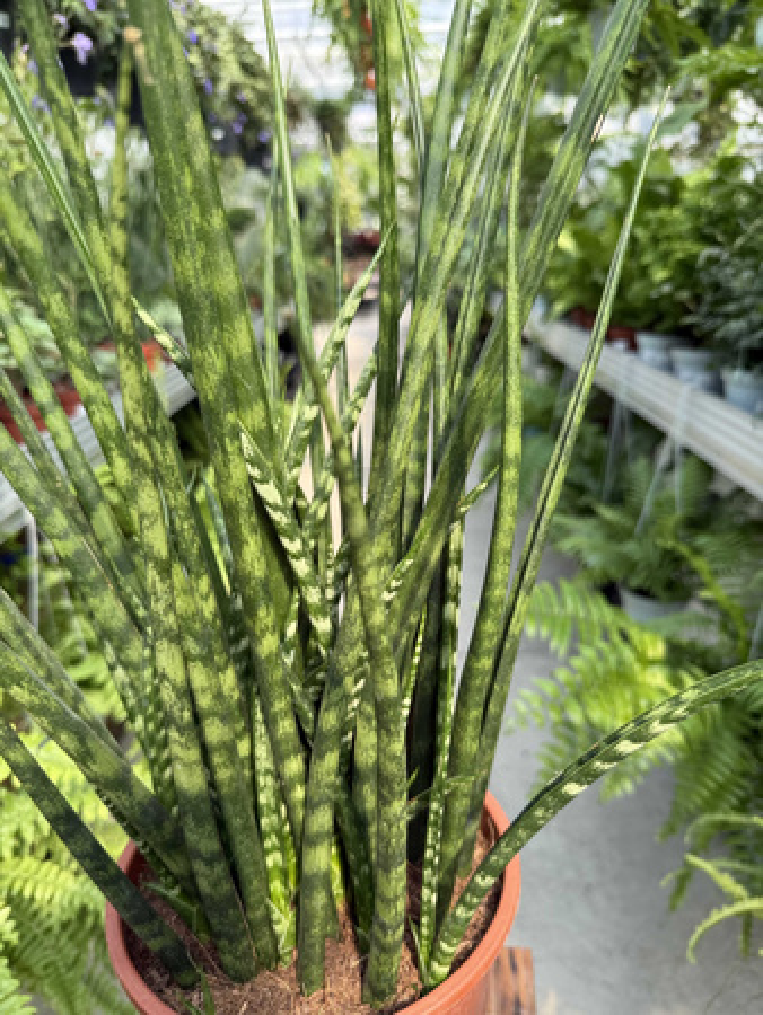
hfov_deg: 56.9
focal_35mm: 24
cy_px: 508
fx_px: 705
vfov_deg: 71.6
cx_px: 382
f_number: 1.78
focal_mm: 6.76
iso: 80
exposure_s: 1/602
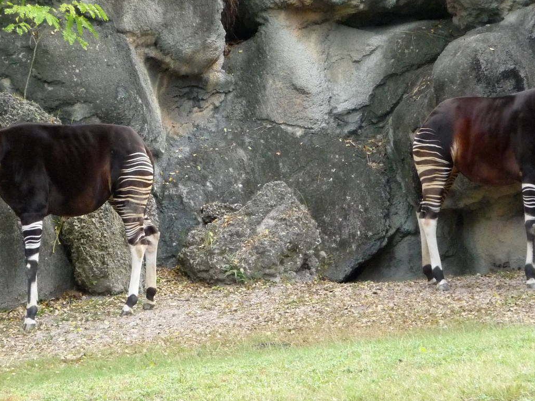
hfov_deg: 6.7
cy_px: 200
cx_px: 241
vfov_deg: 5.0
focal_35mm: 296
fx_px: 4574
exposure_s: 1/200
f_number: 4.8
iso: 400
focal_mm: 32.3
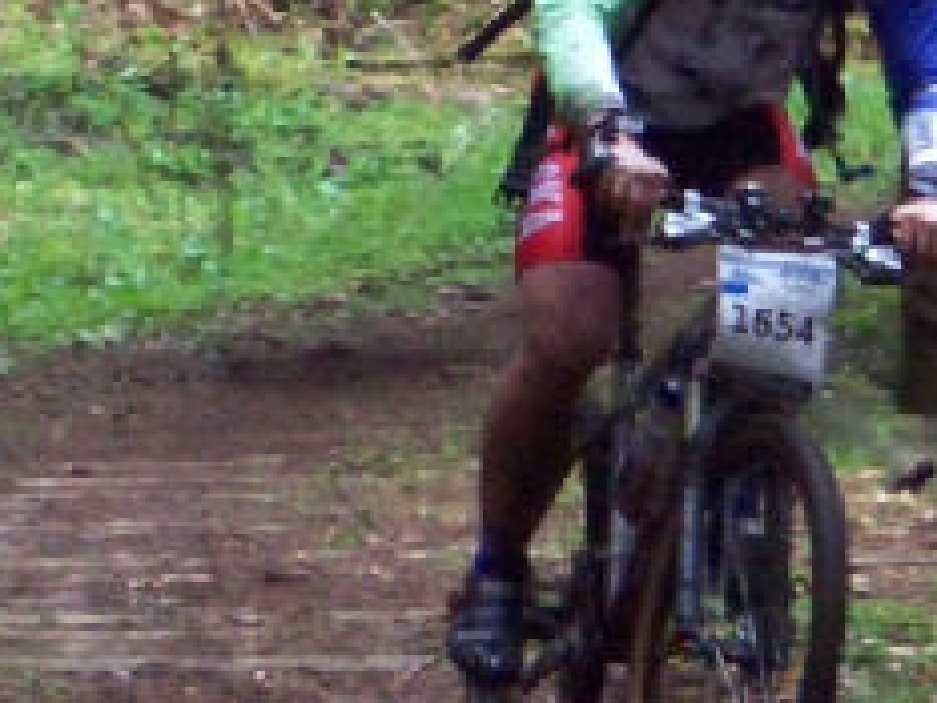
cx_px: 587
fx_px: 10887
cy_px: 108
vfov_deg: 3.7
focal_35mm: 402
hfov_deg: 4.9
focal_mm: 19.2
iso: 400
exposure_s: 1/125
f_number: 4.4
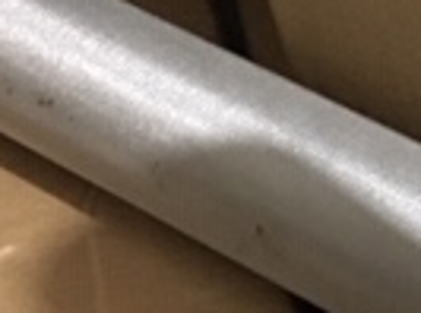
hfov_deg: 13.1
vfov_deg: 10.5
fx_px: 1698
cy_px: 231
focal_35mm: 140
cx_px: 700
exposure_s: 1/4
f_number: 2.2
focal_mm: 4.15
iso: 100
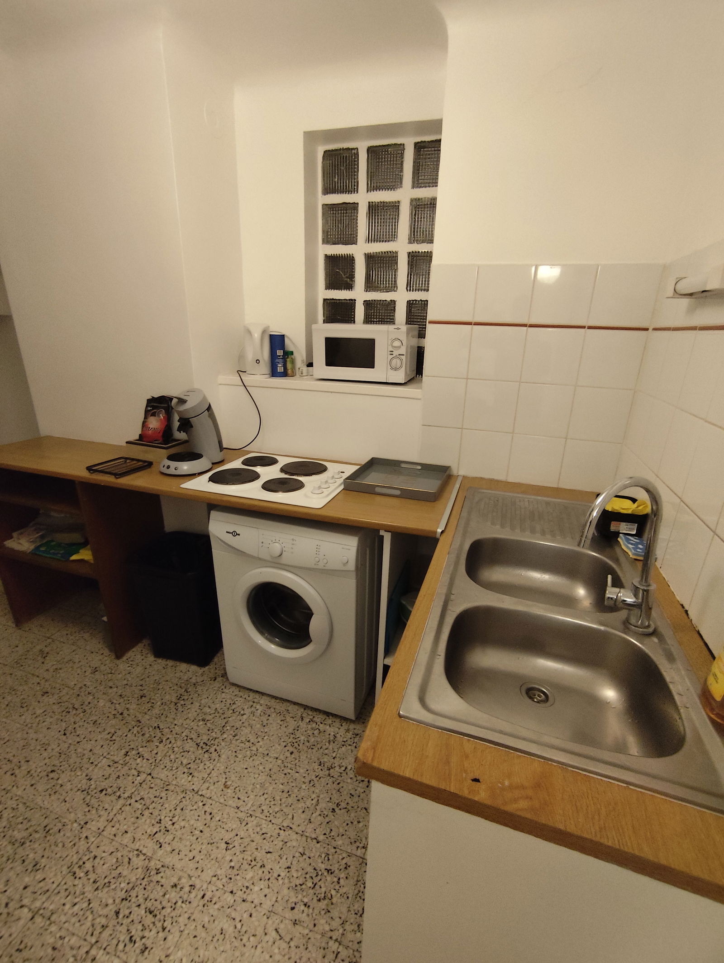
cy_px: 482
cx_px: 362
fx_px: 446
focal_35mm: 16
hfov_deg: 78.2
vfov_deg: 94.5
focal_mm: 1.65
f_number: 2.2
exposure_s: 1/33.3
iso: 500
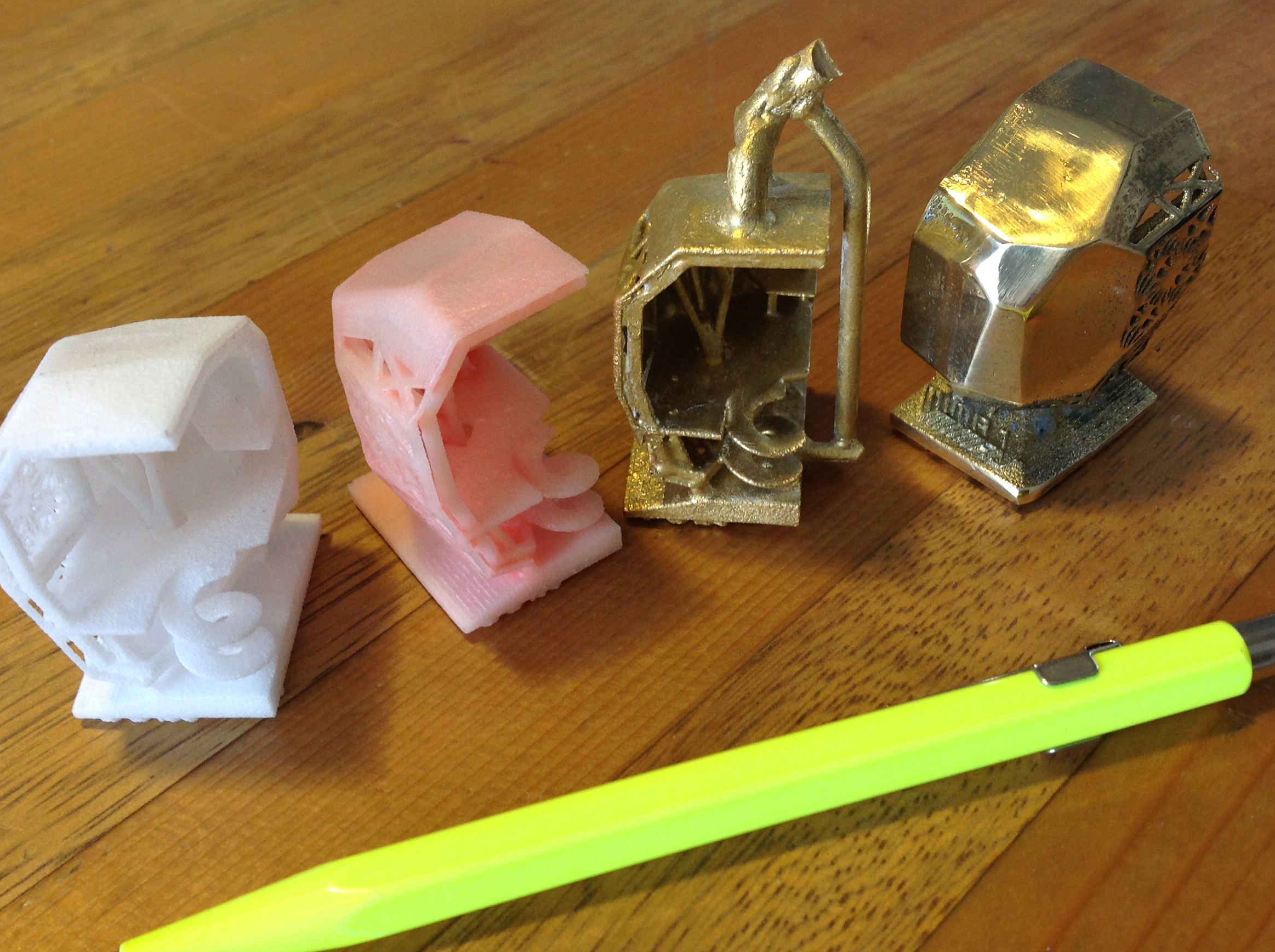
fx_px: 1434
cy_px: 503
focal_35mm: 39
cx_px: 648
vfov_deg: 36.7
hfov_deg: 47.9
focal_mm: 4.28
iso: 64
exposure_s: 1/40
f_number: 2.4
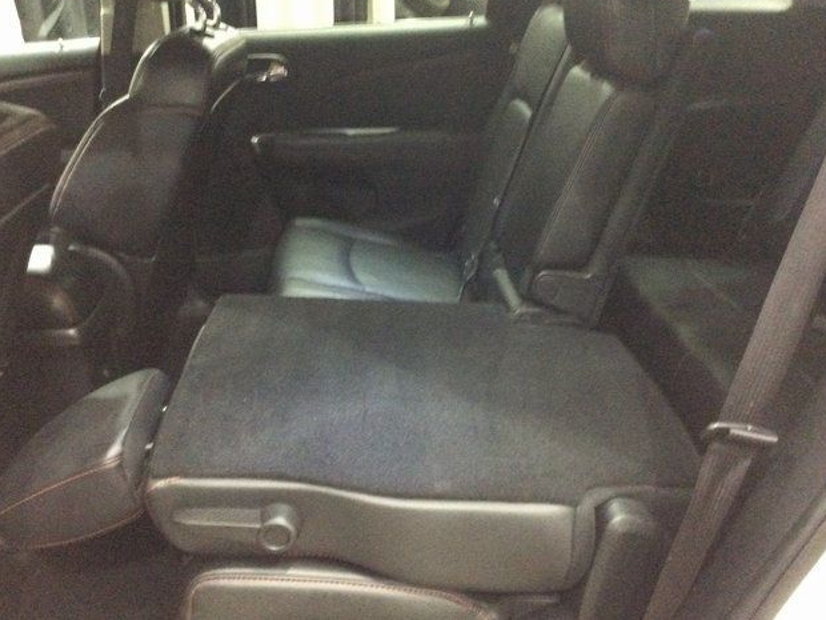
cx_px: 404
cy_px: 304
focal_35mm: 33
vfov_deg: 42.9
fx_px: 787
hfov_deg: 55.3
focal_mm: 3.3
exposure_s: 1/15
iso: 500
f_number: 2.4
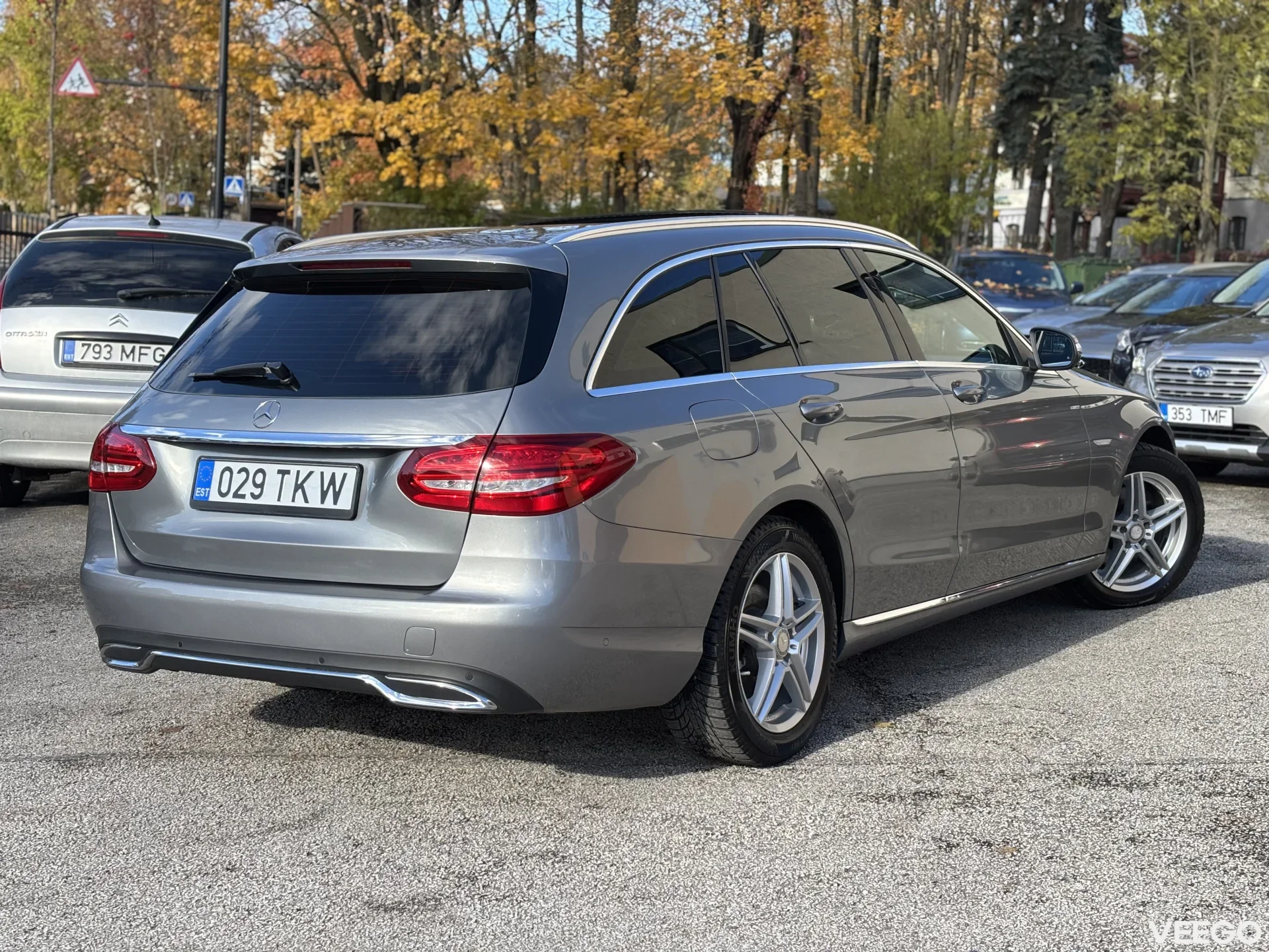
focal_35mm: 52
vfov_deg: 28.0
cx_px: 634
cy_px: 476
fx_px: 1906
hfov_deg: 36.8
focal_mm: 5.96
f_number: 1.6
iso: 32
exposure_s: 1/722
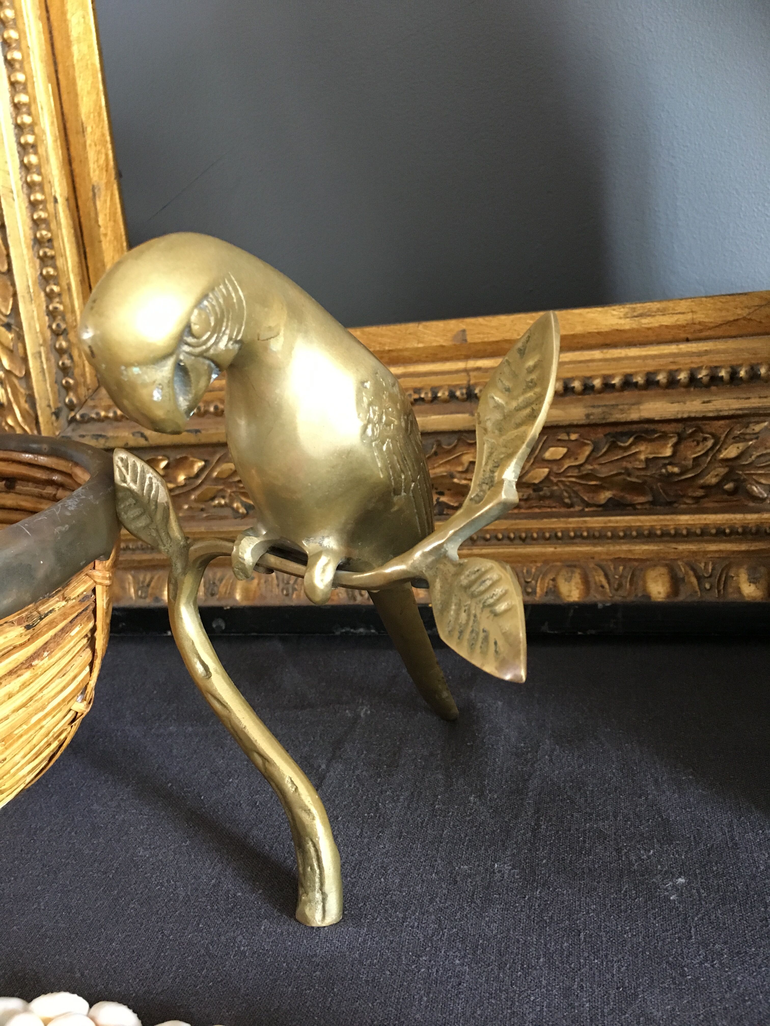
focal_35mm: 29
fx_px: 860
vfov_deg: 61.7
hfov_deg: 48.2
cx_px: 385
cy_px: 513
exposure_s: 1/25
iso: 200
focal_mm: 4.15
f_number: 2.2
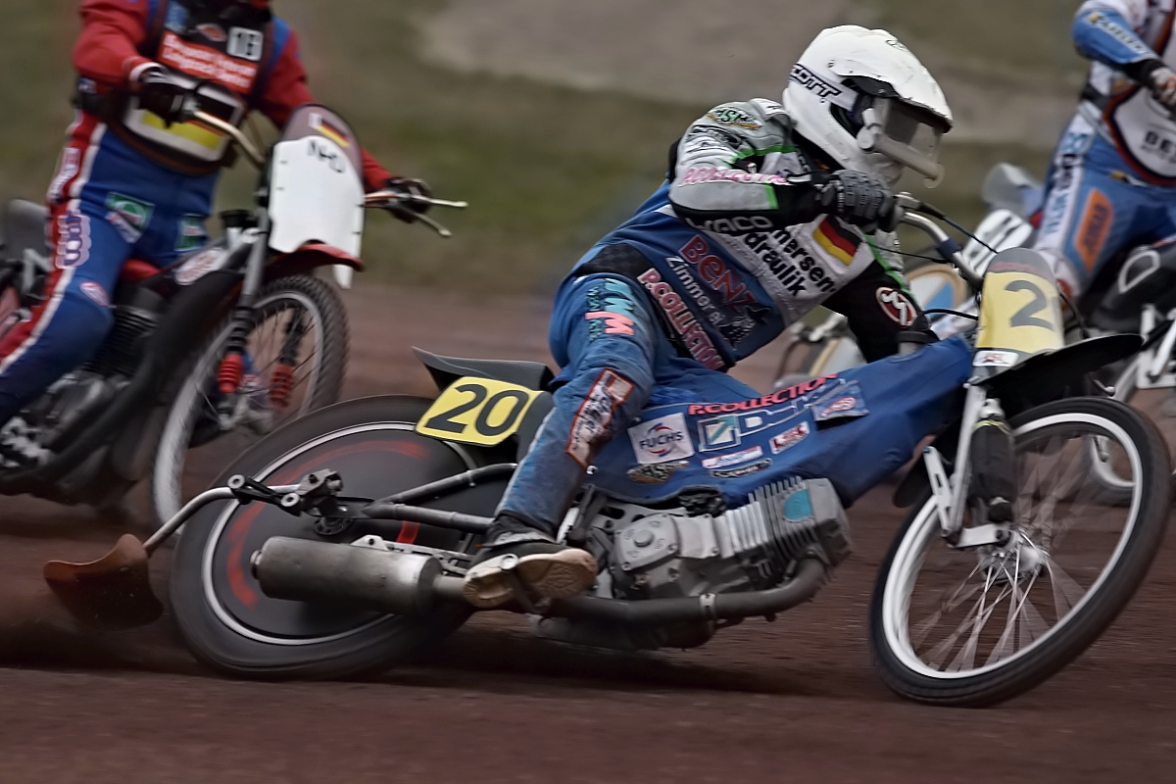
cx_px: 588
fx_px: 17639
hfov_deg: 3.8
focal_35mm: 540
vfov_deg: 2.5
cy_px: 392
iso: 200
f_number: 5.6
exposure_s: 1/500
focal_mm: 360
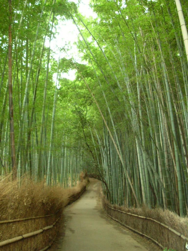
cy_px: 126
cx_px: 94
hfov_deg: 40.7
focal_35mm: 35
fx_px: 253
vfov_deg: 52.6
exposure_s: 1/3.7
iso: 200
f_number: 2.8
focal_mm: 5.8
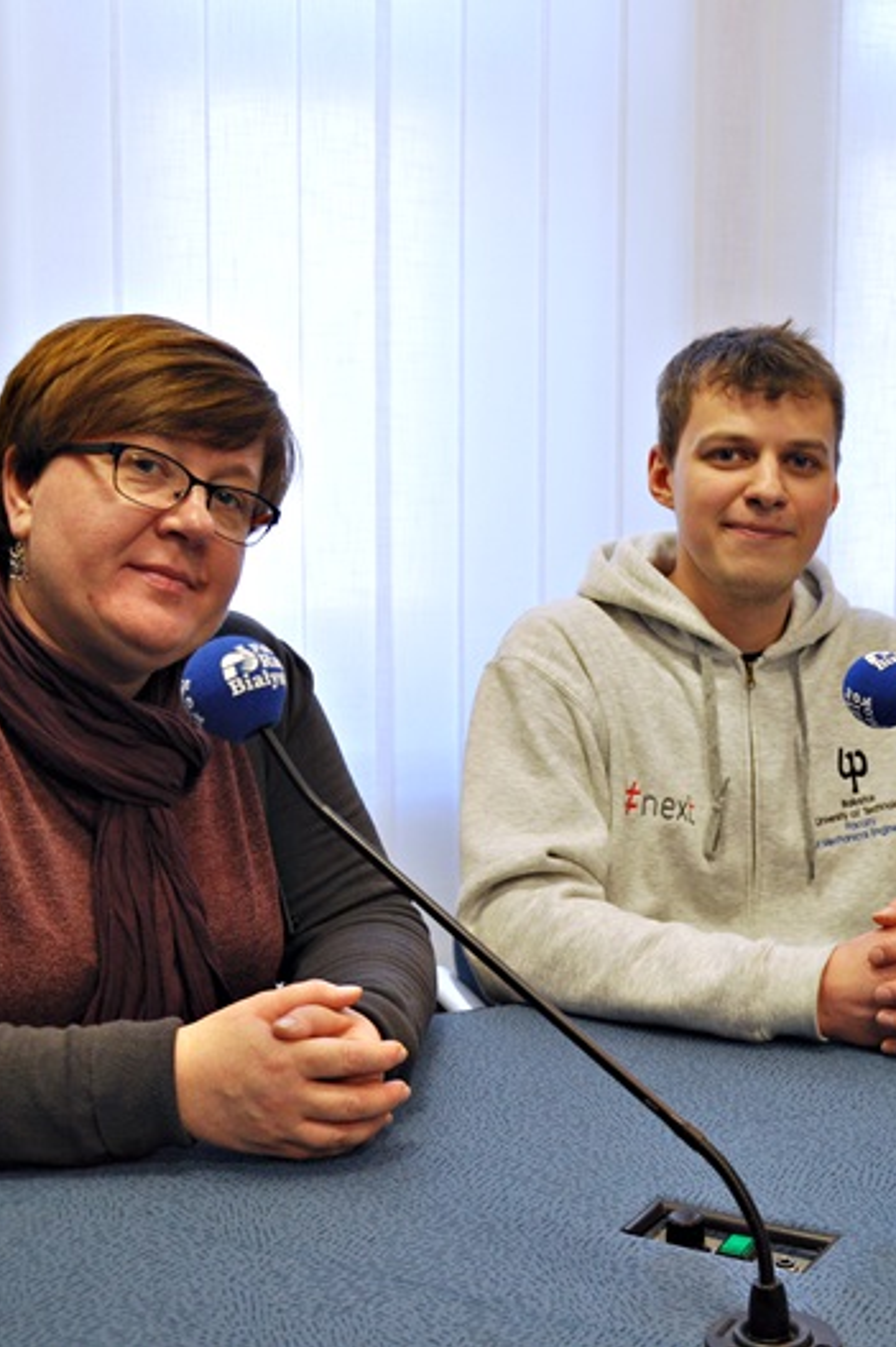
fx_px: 1784
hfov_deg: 27.7
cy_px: 671
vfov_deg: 41.3
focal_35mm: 48
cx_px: 694
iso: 500
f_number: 4
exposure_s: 1/60
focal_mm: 21
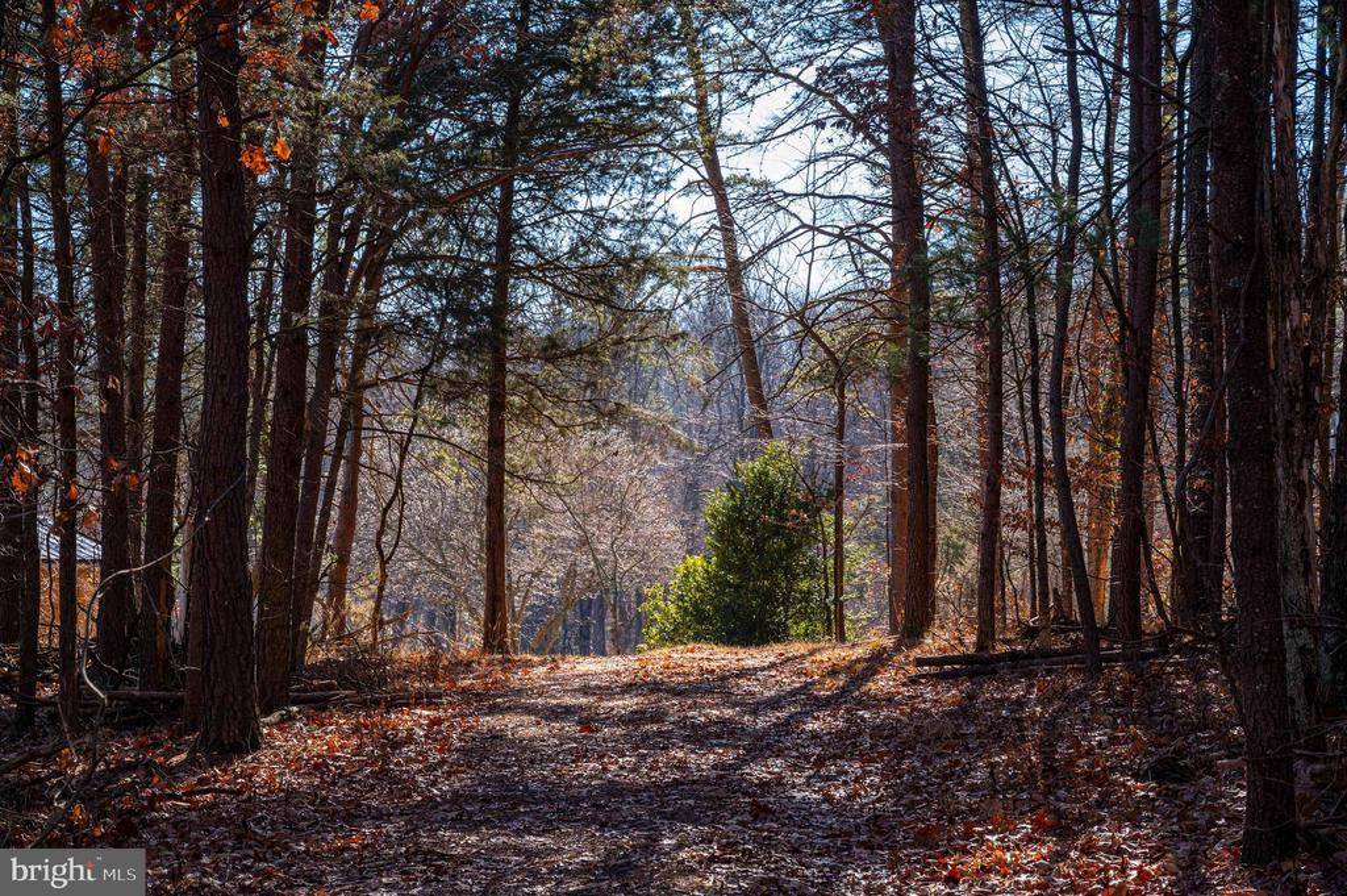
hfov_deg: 28.9
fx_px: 2617
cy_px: 448
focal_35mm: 70
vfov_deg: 19.4
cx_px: 674
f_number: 9
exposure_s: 1/250
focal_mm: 70
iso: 400
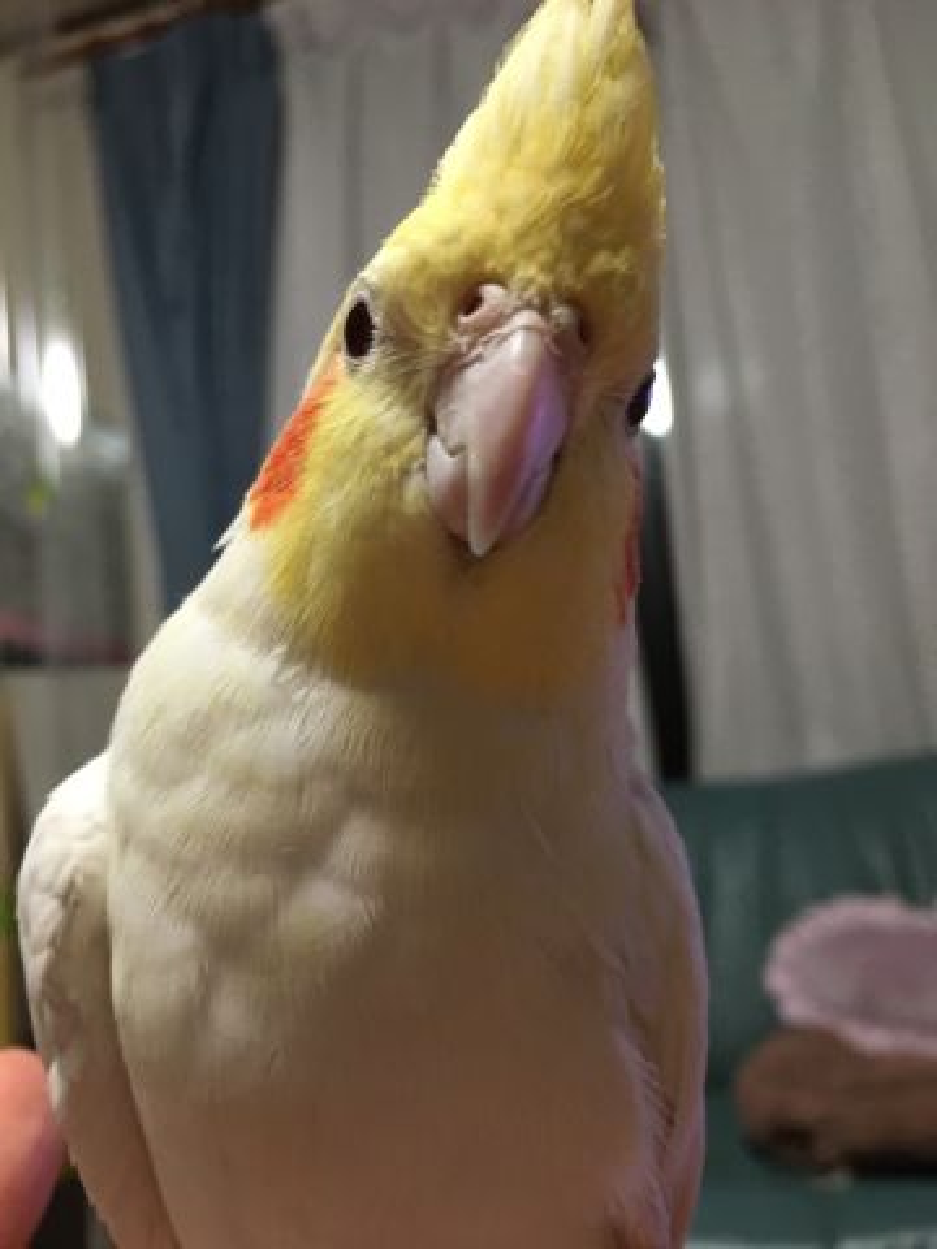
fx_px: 1047
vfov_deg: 61.7
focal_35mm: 29
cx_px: 468
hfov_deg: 48.2
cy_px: 624
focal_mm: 4.15
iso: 200
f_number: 2.2
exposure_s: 1/24
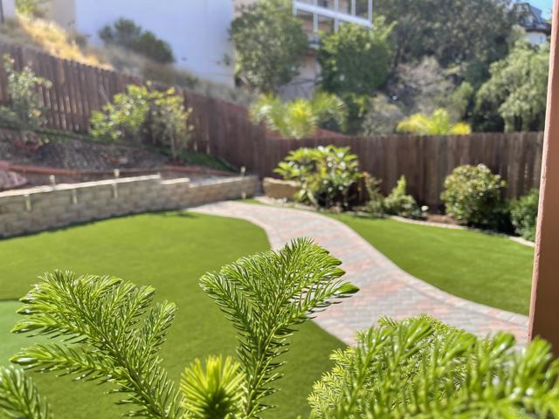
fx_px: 420
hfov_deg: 67.3
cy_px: 210
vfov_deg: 53.1
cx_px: 280
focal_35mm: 26
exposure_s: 1/1513
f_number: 1.6
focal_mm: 5.1
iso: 32
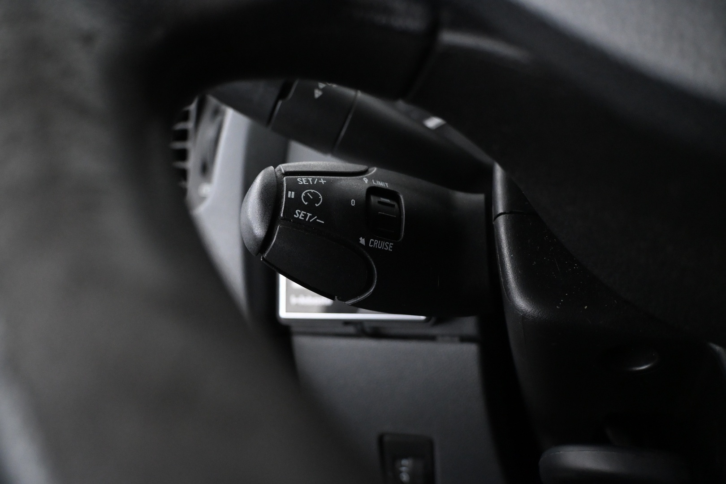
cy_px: 242
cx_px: 363
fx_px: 590
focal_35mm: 29
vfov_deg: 44.6
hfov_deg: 63.2
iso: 4000
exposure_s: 1/40
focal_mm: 19.5
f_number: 3.8
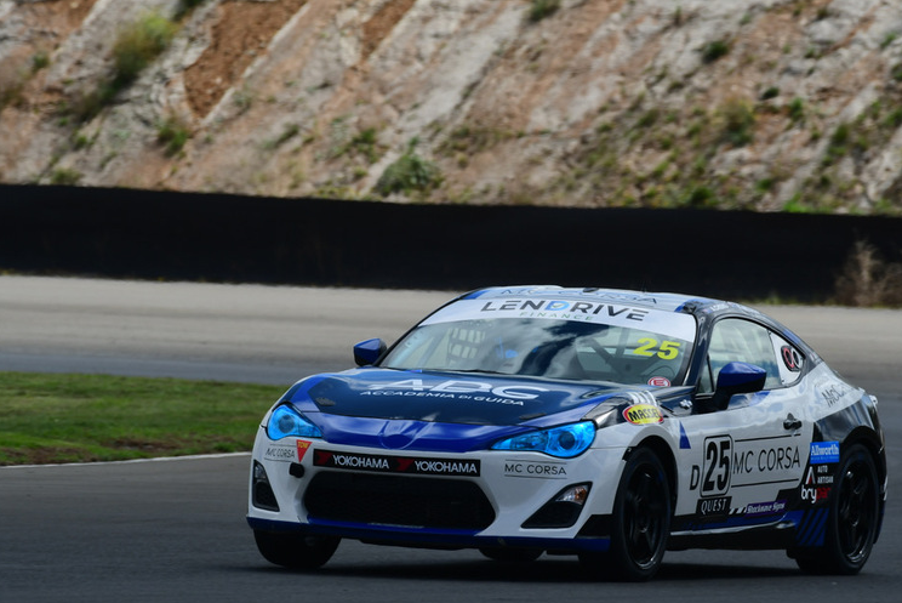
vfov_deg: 2.2
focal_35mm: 613
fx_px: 15367
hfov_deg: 3.4
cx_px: 451
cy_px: 294
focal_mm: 380
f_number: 10
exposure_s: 1/640
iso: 250
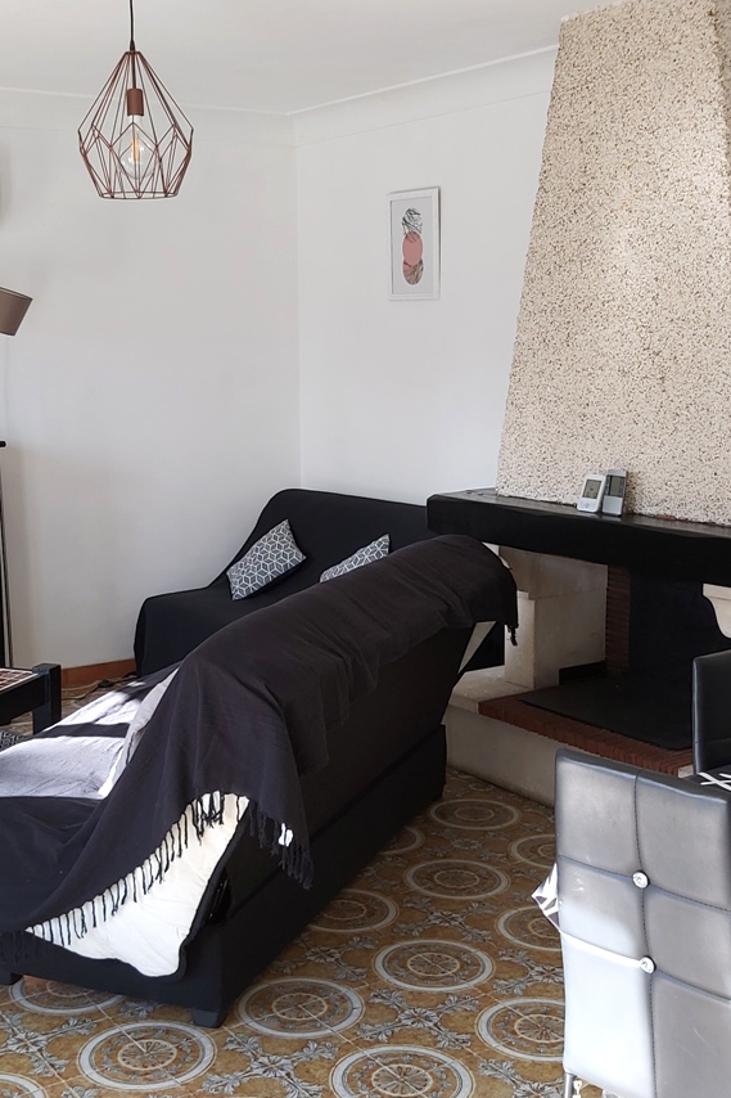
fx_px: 1158
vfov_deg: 50.7
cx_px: 290
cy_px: 543
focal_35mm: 38
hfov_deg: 34.9
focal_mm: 3.92
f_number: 1.7
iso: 64
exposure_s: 1/103
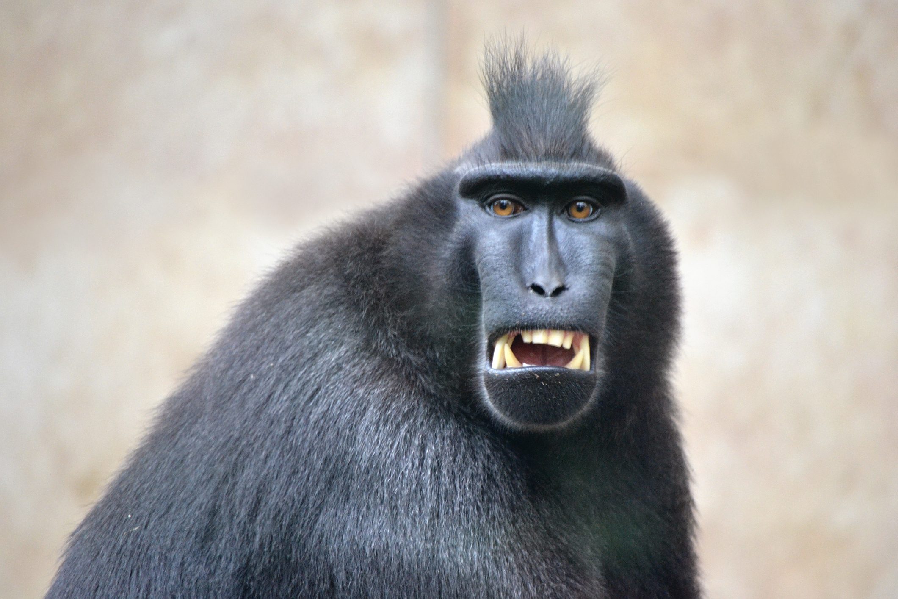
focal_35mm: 450
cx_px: 449
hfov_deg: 4.6
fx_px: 11224
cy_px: 300
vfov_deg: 3.1
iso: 1250
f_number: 5.6
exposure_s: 1/125
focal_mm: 300
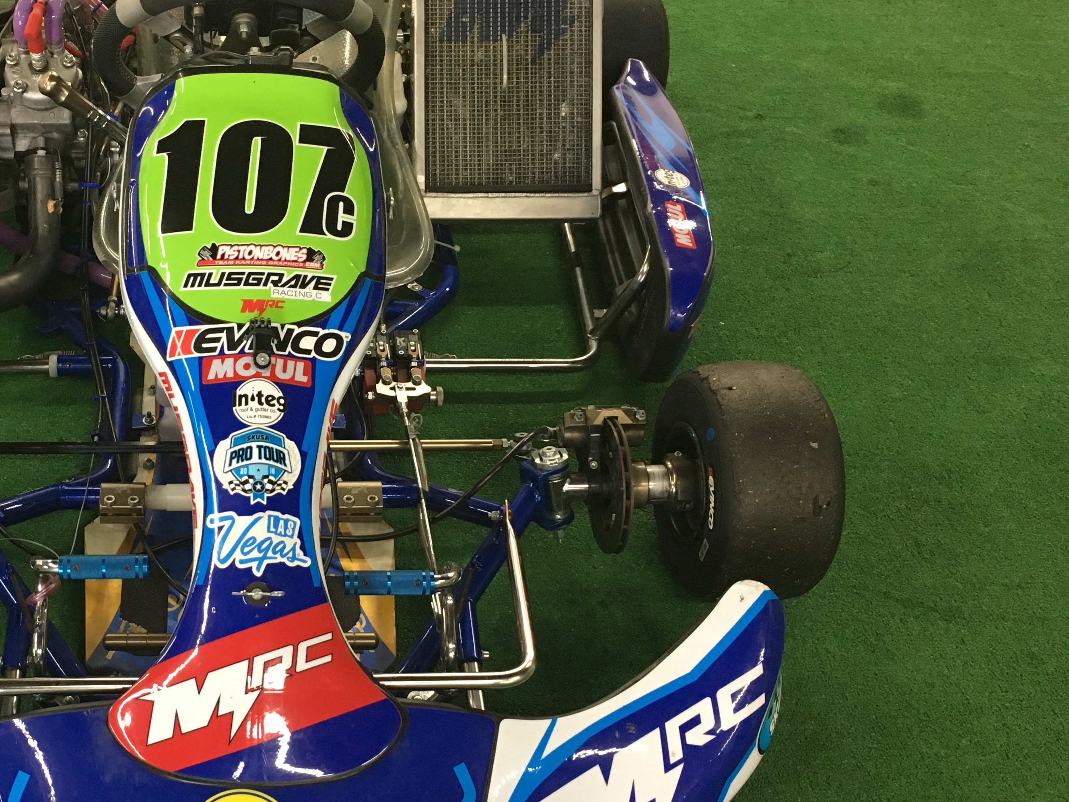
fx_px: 1359
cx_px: 270
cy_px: 442
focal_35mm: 44
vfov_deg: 32.9
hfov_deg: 41.7
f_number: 2.2
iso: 125
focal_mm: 4.15
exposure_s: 1/30
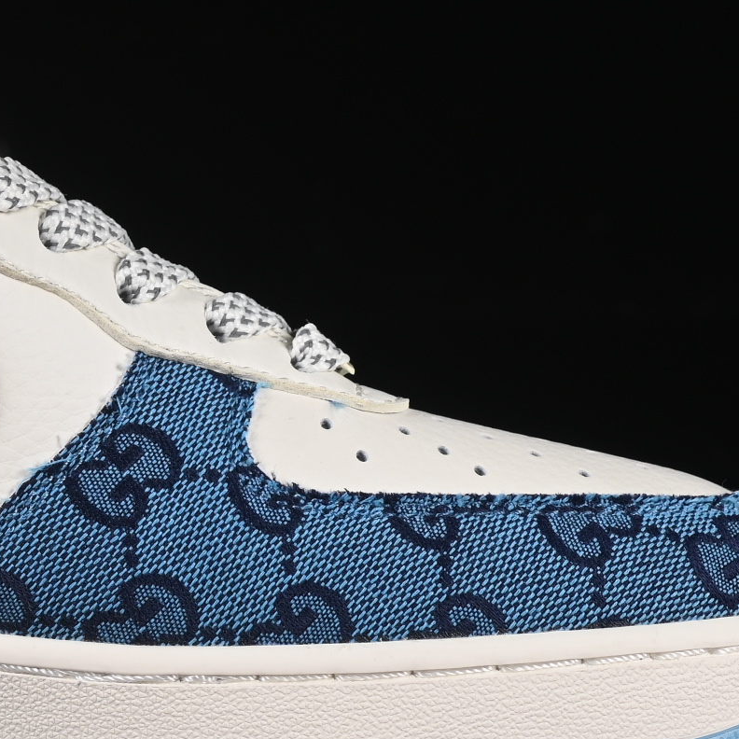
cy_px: 305
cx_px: -68
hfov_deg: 7.8
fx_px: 5410
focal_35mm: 224
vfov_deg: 7.8
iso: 160
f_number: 8
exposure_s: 1/80
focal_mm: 50
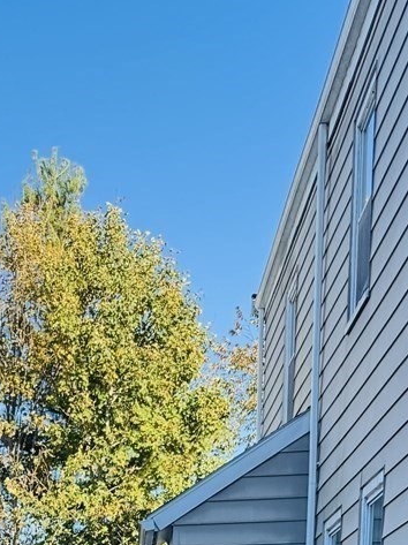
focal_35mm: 78
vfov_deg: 20.8
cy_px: 846
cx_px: -35
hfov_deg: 18.2
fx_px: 1227
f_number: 1.78
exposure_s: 1/1193
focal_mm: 6.76
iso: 80
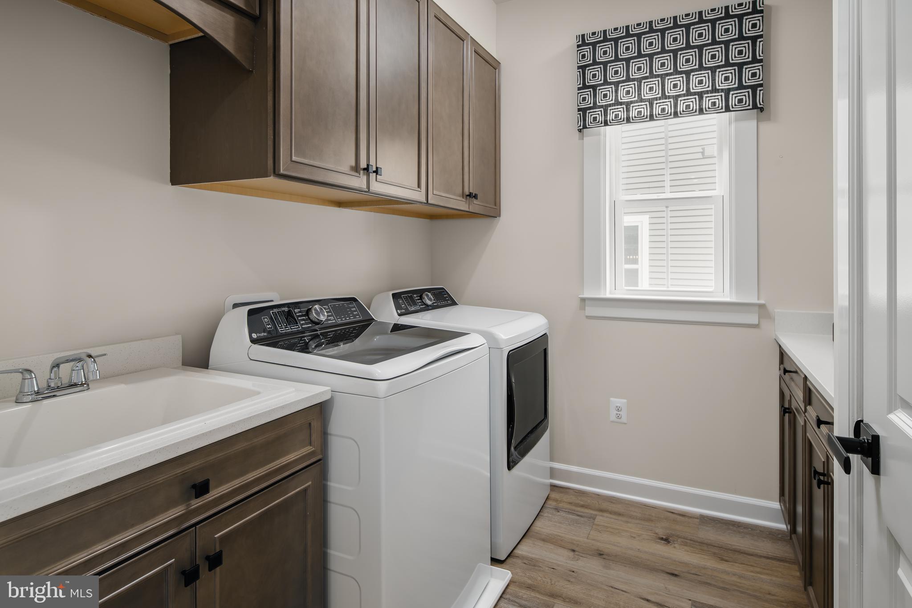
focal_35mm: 19
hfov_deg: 86.9
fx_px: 481
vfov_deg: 64.5
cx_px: 456
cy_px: 304
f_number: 9
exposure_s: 1/200
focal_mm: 19
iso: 160
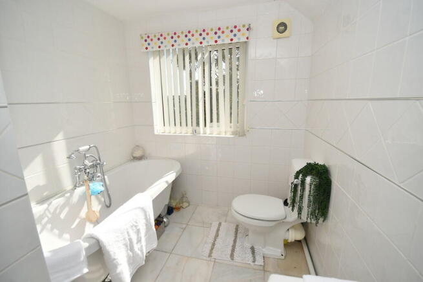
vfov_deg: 77.4
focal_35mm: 15
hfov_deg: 100.4
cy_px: 141
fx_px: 176
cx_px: 212
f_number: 7.1
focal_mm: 10
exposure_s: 1/200
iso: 100
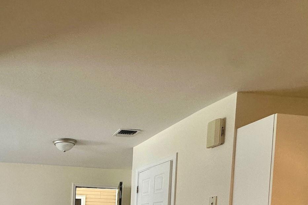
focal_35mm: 32
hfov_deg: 52.9
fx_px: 274
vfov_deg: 34.4
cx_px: 42
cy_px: 235
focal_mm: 2.22
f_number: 2.2
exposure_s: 1/120
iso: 125
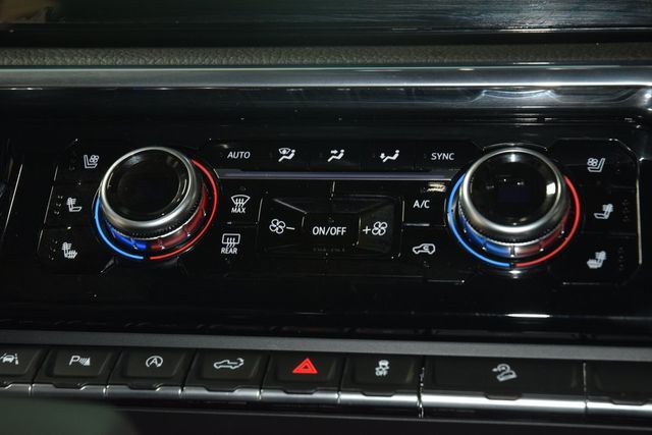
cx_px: 326
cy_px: 218
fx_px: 1413
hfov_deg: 26.0
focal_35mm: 78
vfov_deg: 17.5
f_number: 4.5
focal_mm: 52
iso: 1000
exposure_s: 1/40
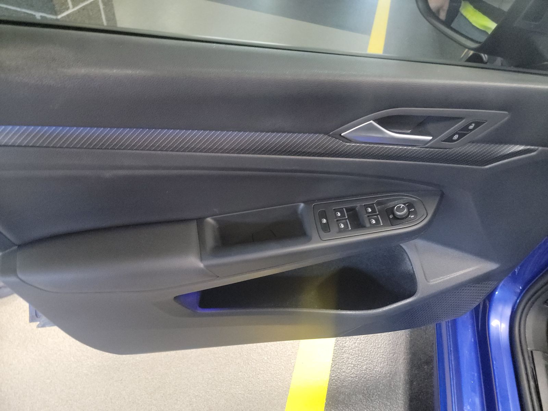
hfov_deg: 71.6
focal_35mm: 24
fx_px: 380
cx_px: 274
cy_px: 206
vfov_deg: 56.8
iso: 1901
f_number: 1.8
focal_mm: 6.7
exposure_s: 1/59
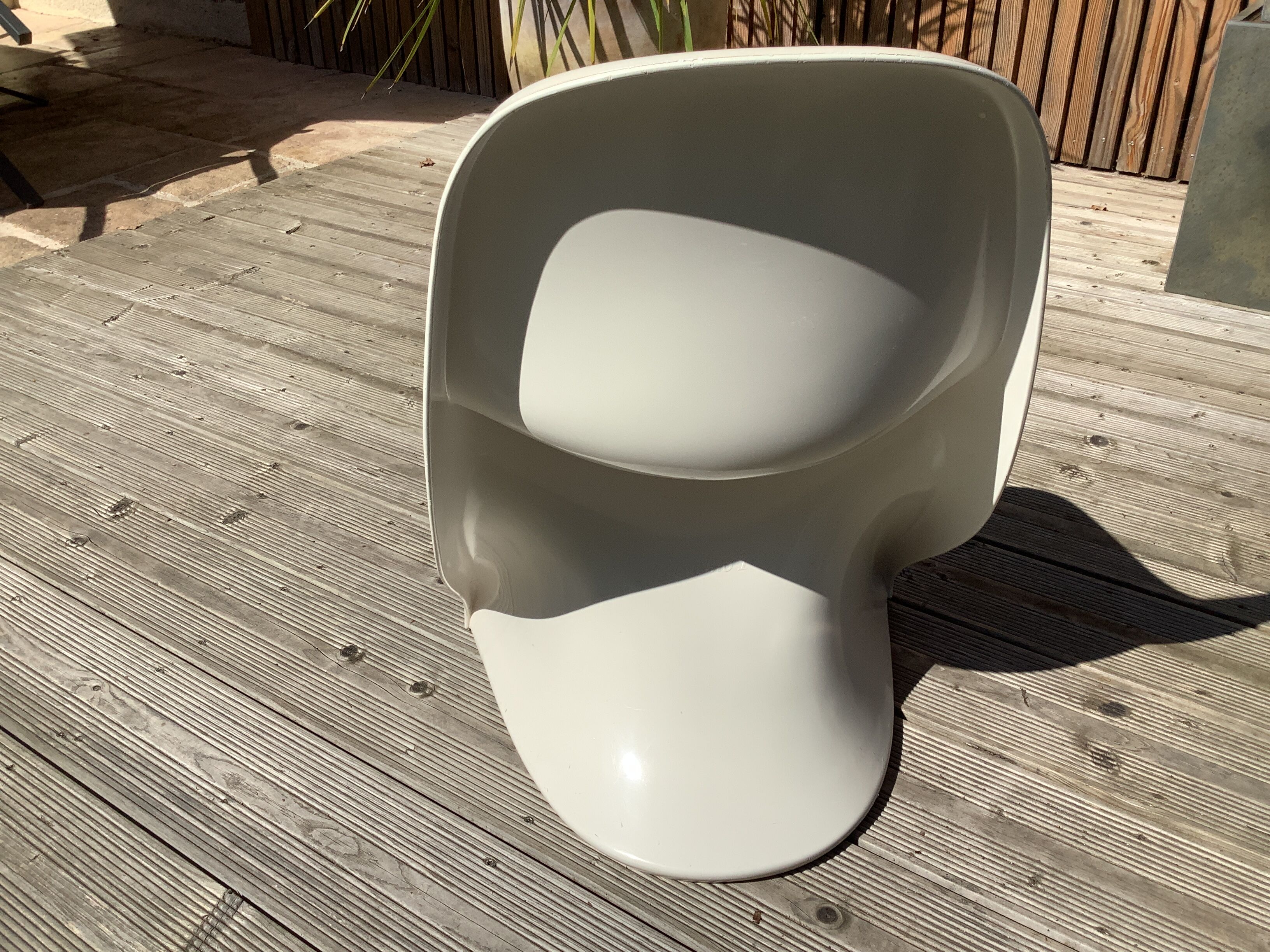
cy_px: 476
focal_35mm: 31
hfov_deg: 58.4
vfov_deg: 45.4
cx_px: 635
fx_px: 1137
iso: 25
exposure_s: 1/2469
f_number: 2.4
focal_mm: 3.3
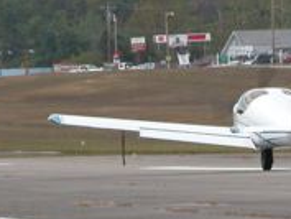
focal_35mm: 873
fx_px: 7344
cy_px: 128
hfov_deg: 2.3
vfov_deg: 1.7
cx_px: 192
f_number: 7.4
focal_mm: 61.5
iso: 200
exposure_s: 1/469
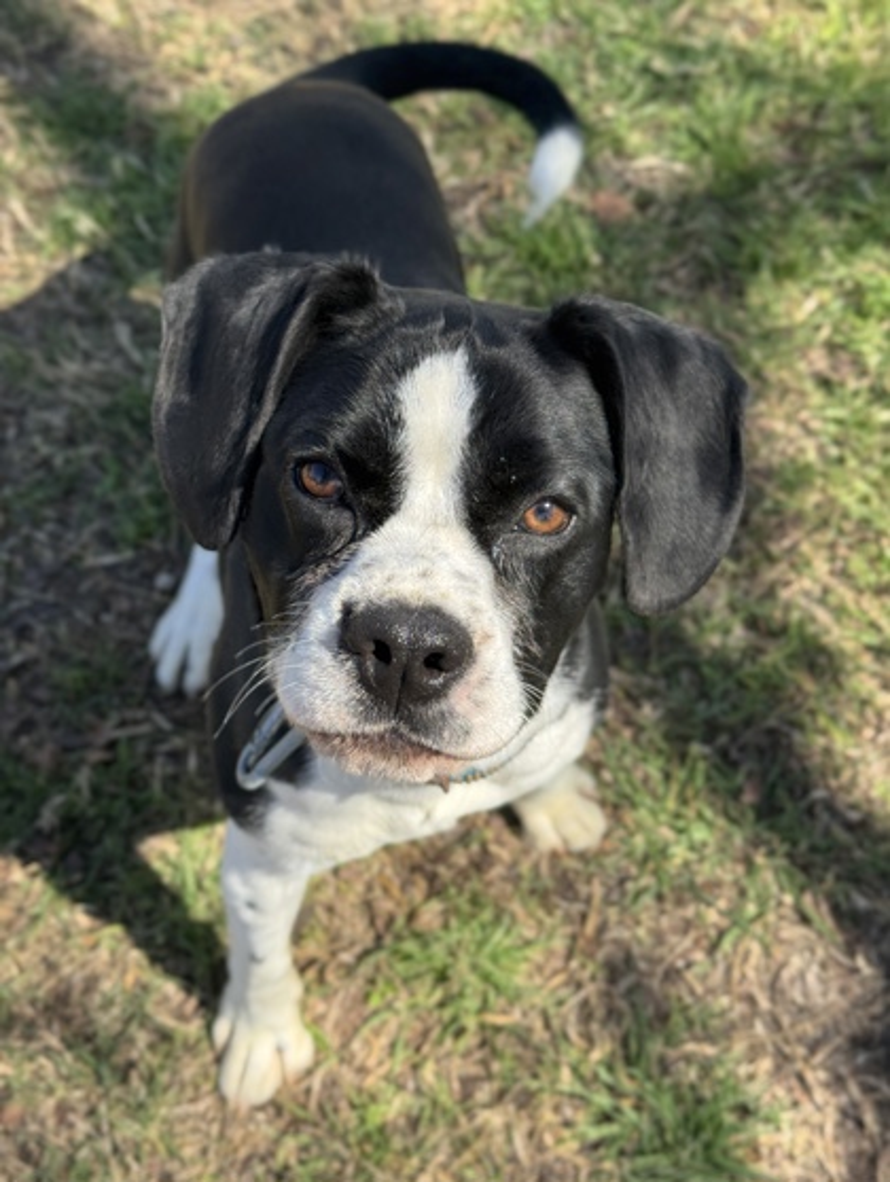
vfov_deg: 39.6
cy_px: 591
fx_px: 1642
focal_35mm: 48
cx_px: 445
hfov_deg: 30.3
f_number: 1.78
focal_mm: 6.76
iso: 64
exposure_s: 1/1339
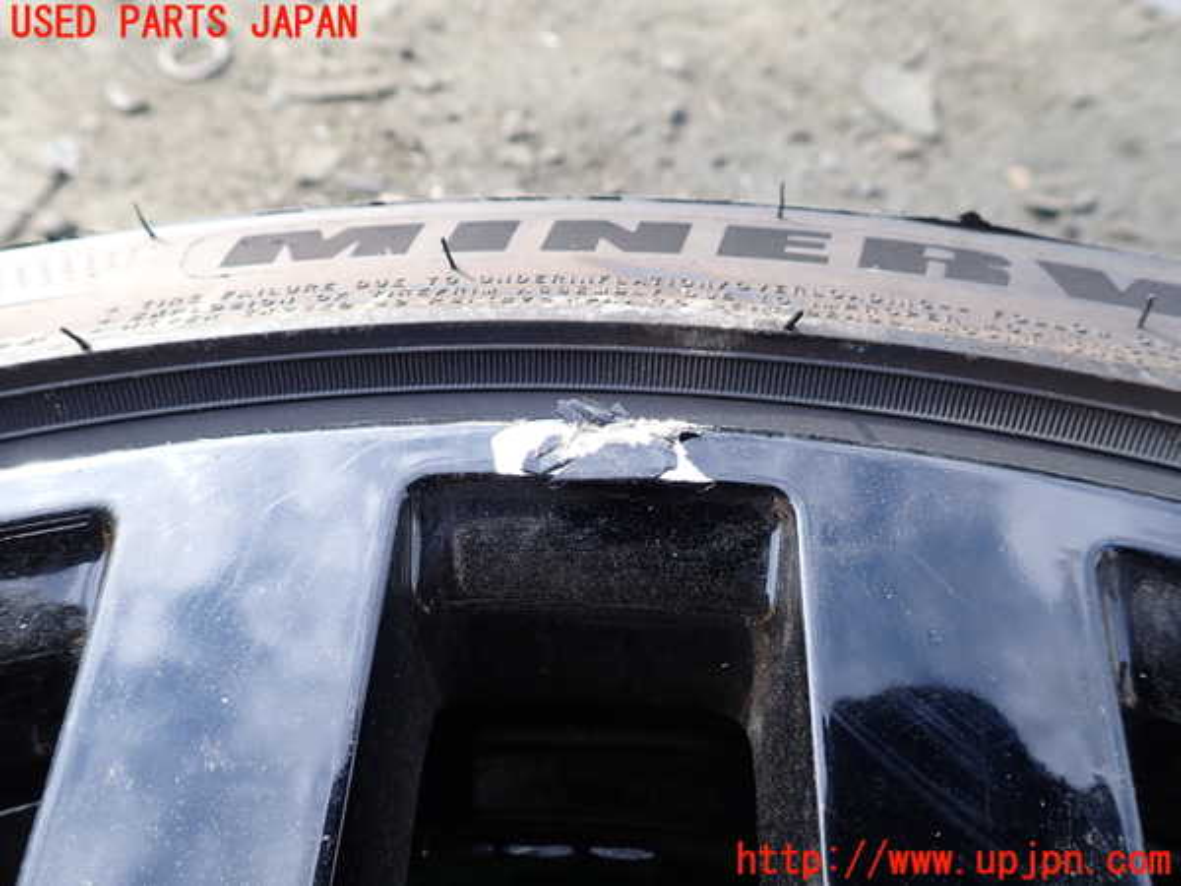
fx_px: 853
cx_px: 590
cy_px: 443
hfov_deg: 69.4
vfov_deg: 54.9
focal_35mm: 25
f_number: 2.8
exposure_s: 1/160
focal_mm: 4.5
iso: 100
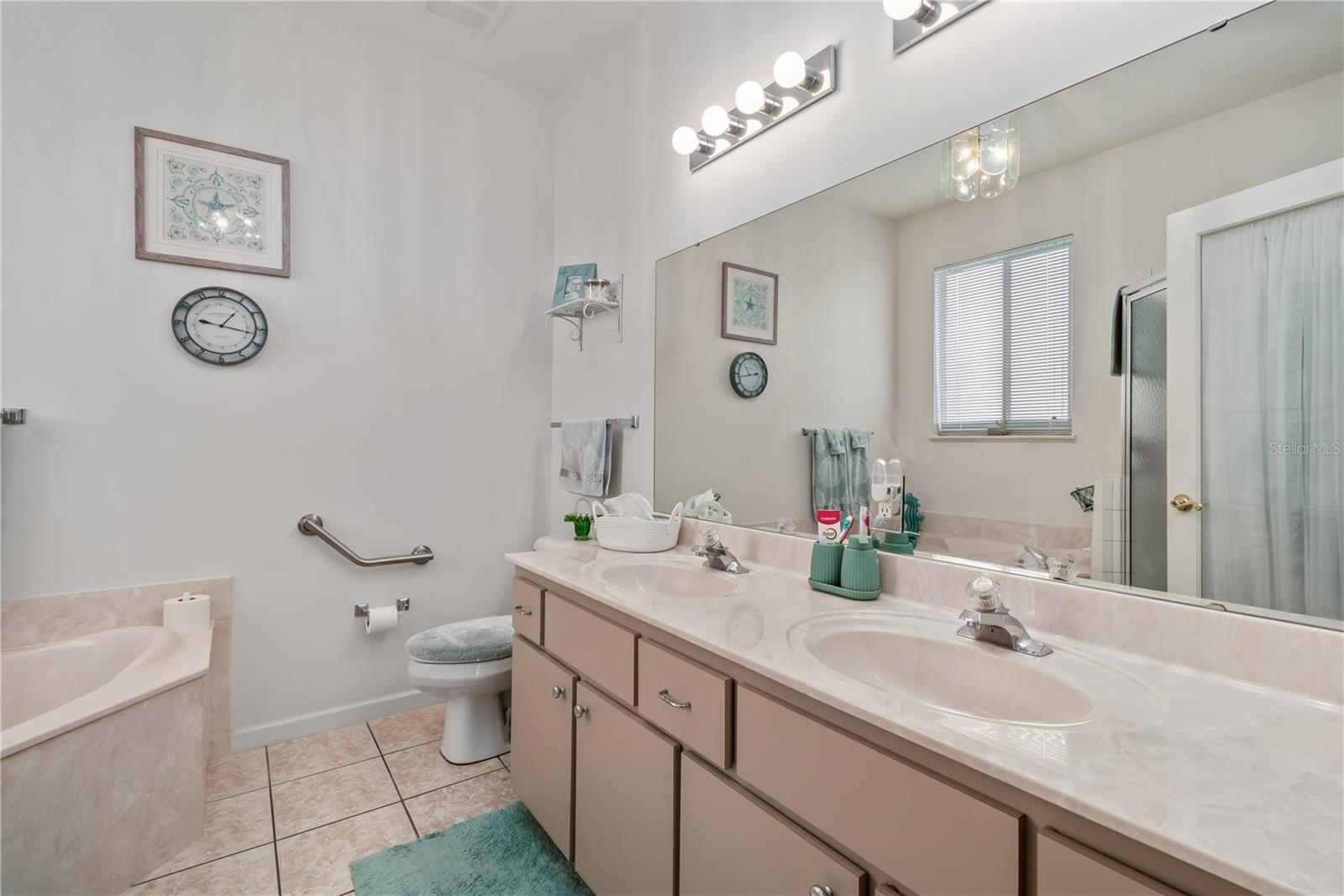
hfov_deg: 100.4
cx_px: 672
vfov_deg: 77.3
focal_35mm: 15
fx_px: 560
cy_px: 448
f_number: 9
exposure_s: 1/30
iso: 250
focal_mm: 10
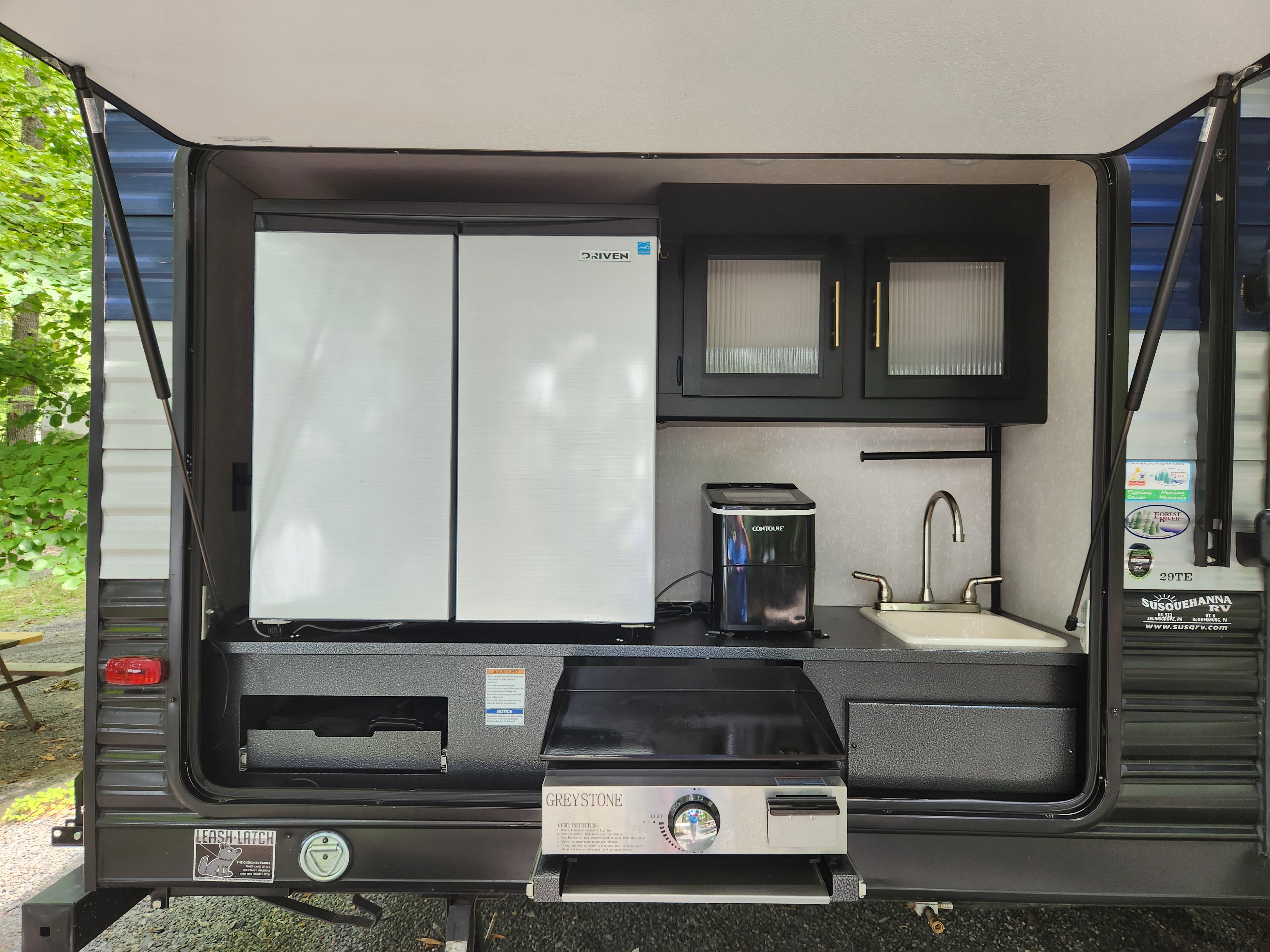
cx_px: 635
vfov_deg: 58.9
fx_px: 844
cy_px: 476
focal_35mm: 23
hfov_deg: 73.9
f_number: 1.8
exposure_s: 1/180
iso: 100
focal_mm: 5.4
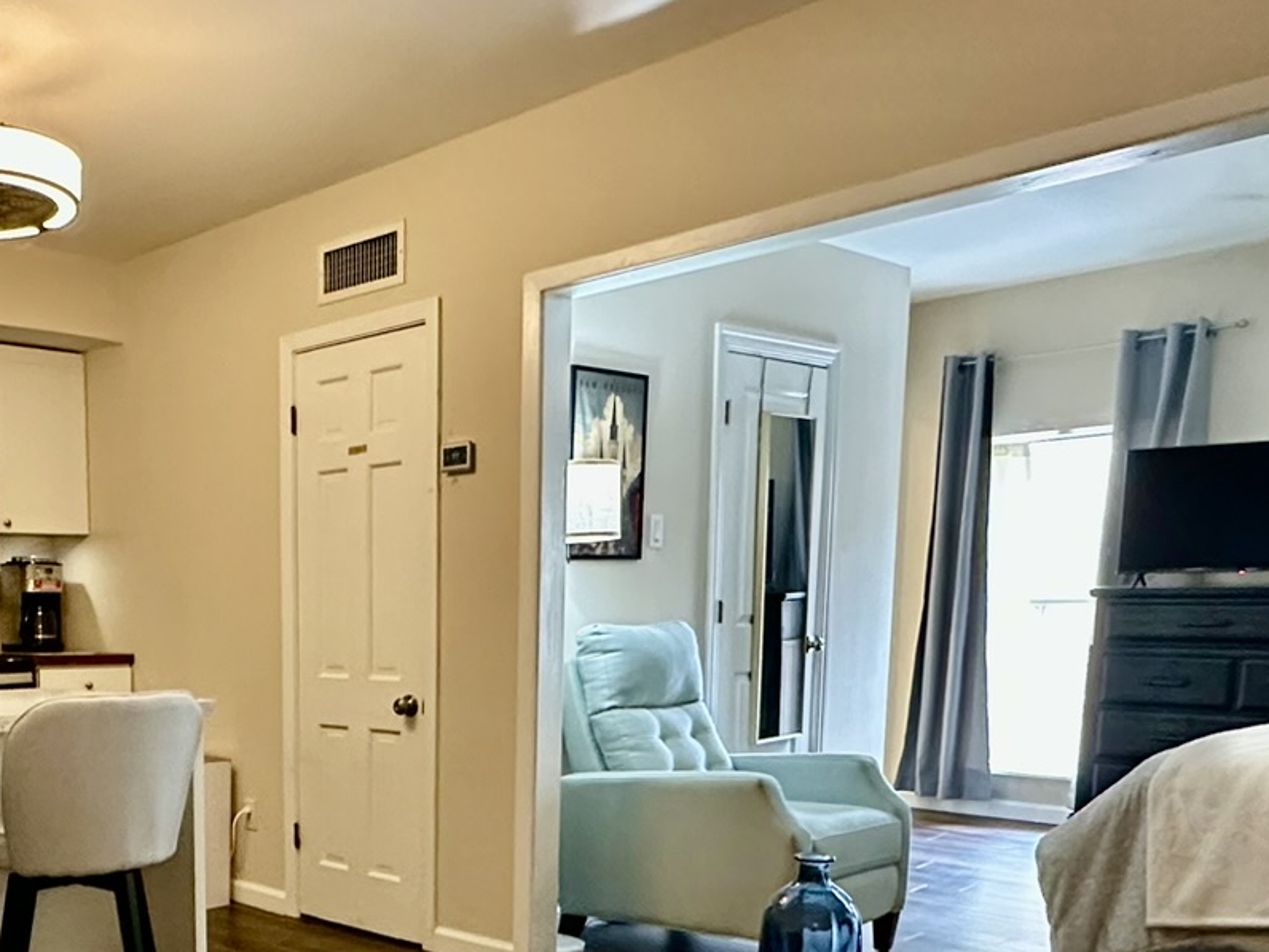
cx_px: 218
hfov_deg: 47.9
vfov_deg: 37.8
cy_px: 801
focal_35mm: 36
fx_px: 1320
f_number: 2.2
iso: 500
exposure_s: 1/60
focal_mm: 2.22
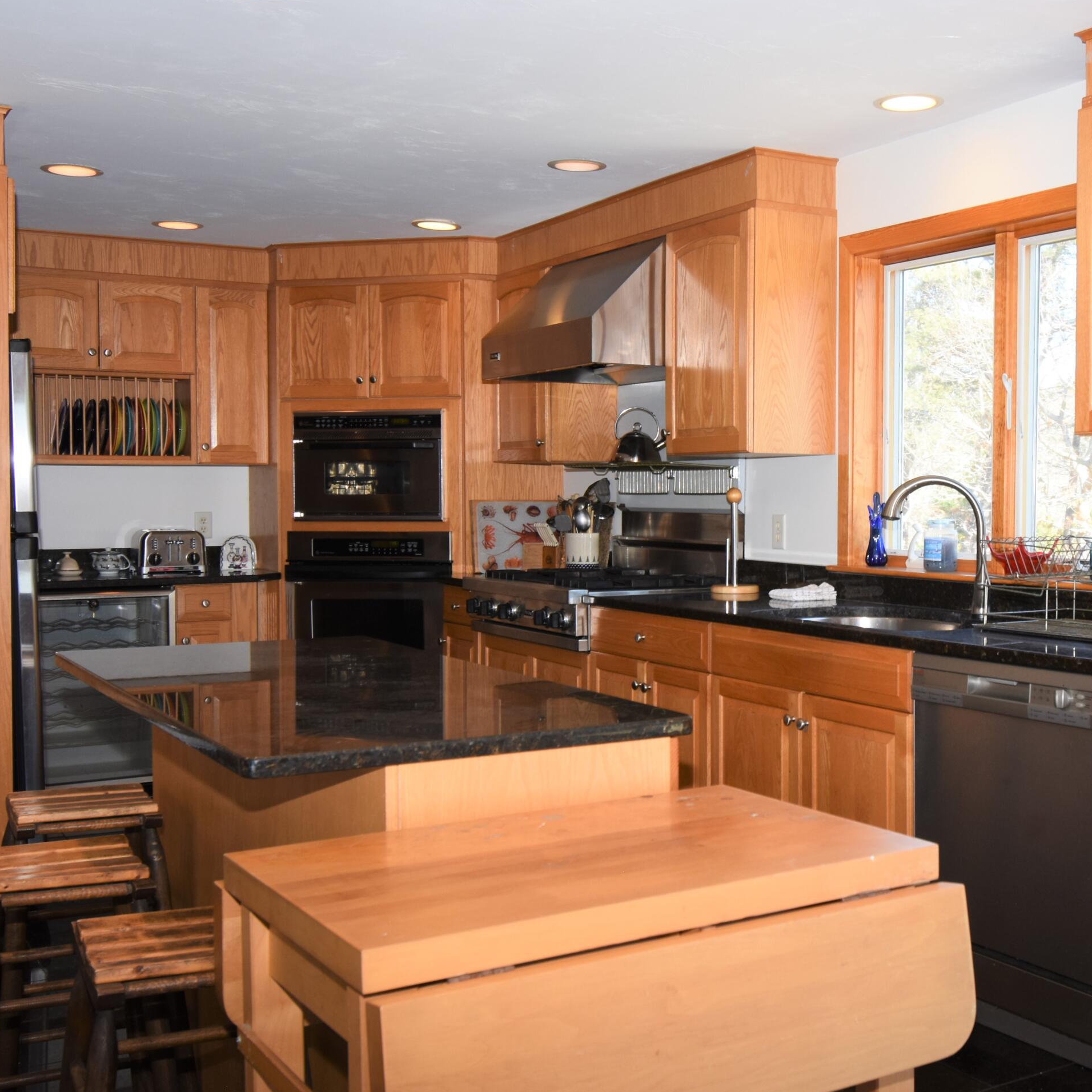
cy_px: 537
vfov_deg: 41.9
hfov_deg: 41.2
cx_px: 741
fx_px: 1428
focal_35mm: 40
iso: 400
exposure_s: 1/60
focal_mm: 20
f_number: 5.6
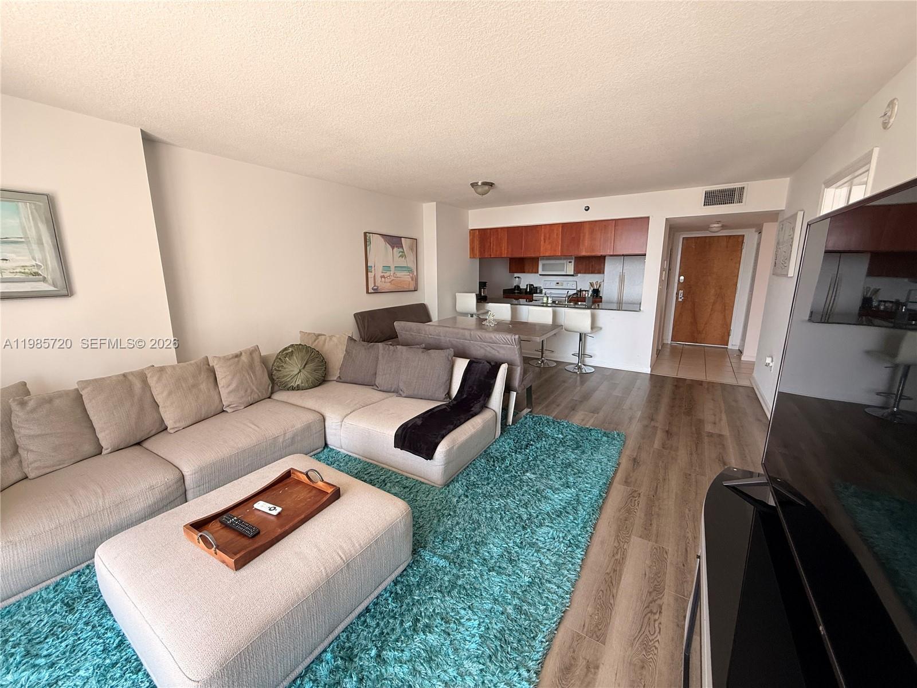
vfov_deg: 85.7
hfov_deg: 102.1
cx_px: 458
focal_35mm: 14
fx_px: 371
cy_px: 344
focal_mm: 2.22
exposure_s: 1/99
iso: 200
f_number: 2.2
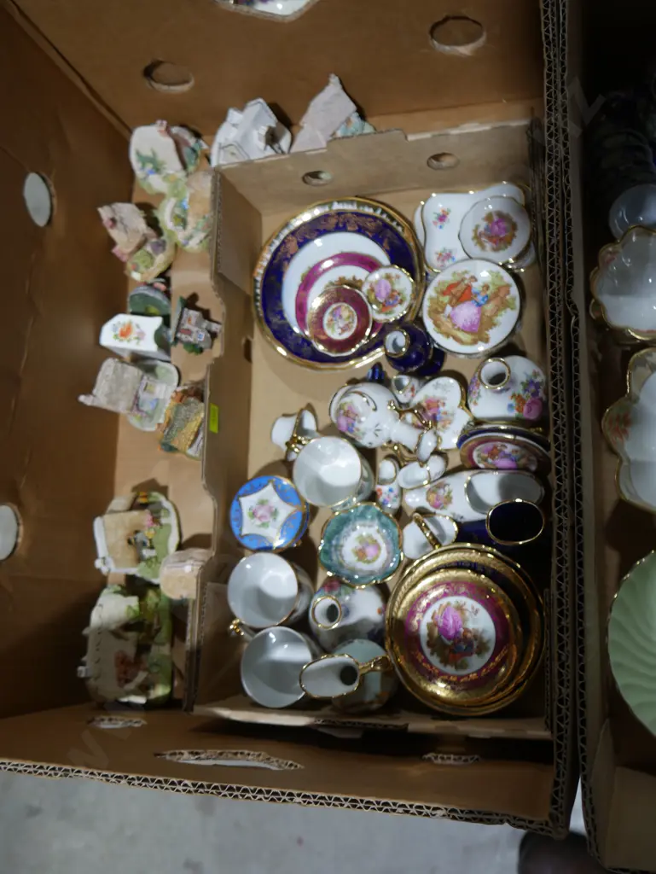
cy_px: 437
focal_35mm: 32
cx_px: 328
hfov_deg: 44.2
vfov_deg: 56.8
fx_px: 808
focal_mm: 16
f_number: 3.6
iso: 200
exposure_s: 1/80
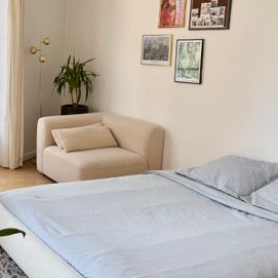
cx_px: -19
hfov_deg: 32.2
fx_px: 427
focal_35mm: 47
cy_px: 123
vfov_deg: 36.0
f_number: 1.78
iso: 100
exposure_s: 1/412
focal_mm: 6.76
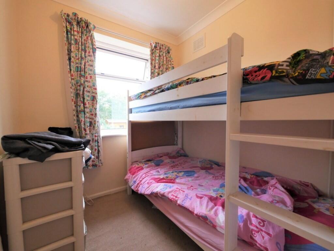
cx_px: 167
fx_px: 135
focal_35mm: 14
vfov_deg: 85.7
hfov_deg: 102.0
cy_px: 126
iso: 1000
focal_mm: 7
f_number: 4
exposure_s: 1/60
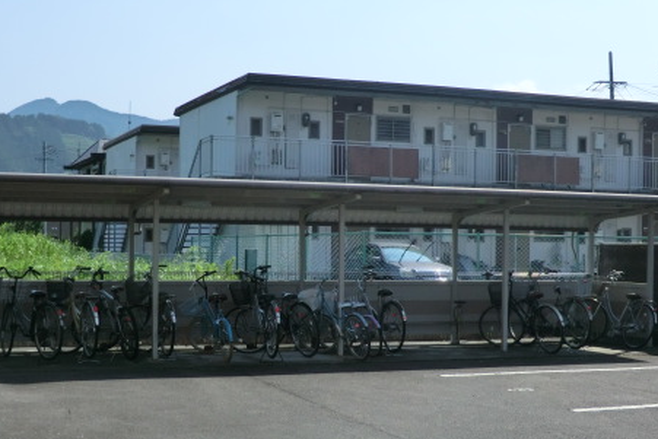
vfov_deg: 23.0
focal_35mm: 59
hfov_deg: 33.9
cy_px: 263
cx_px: 293
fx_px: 1079
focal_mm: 7.1
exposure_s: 1/1000
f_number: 3.8
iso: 80
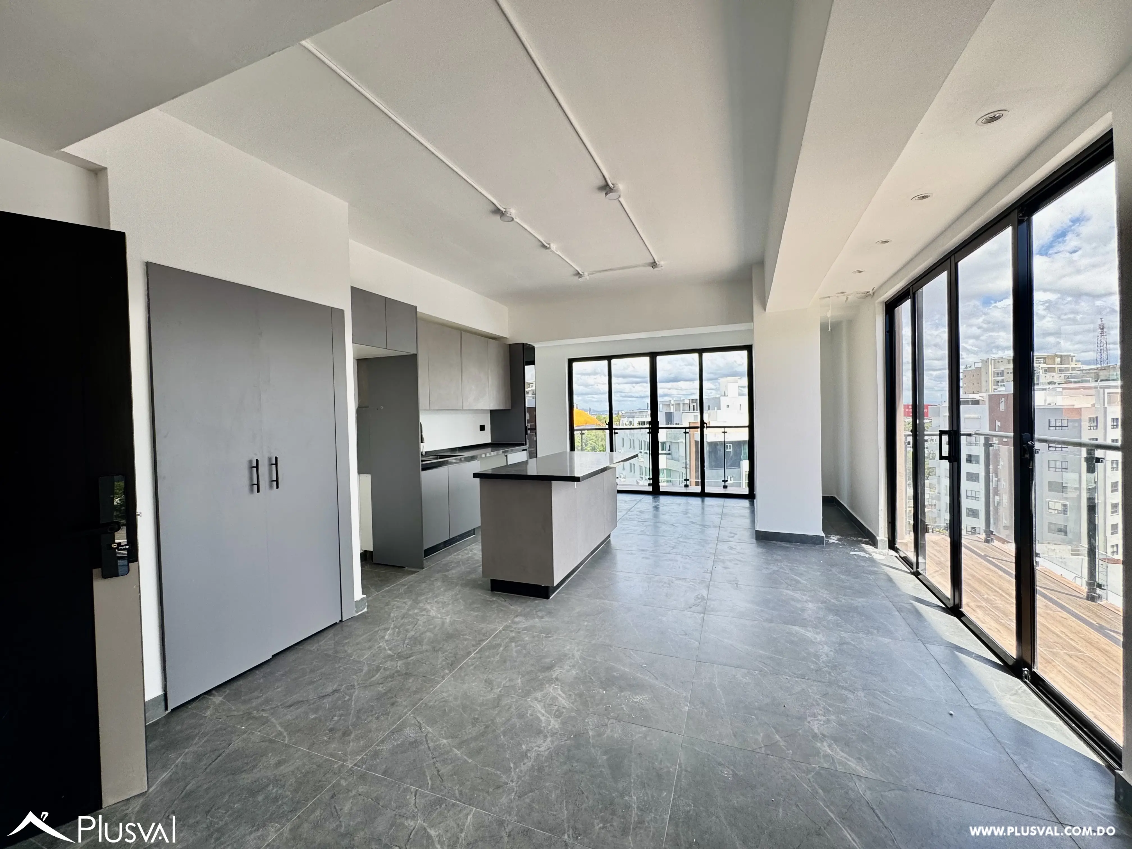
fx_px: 458
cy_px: 424
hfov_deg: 102.1
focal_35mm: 14
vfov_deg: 85.7
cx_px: 566
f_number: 2.2
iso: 40
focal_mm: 2.22
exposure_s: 1/200
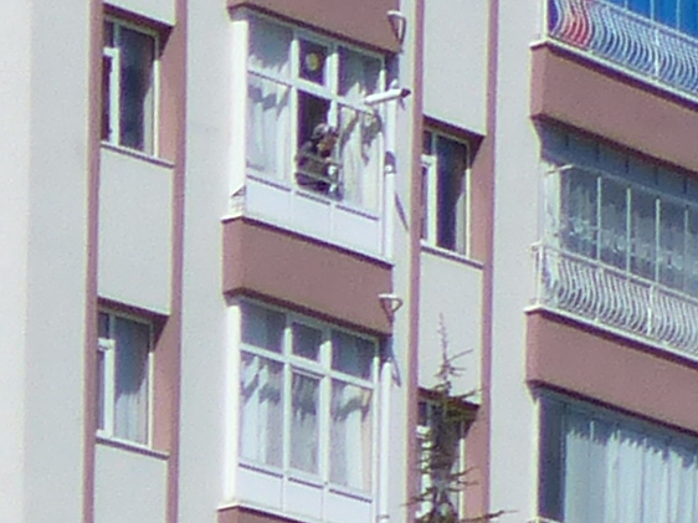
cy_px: 1452
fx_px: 3588
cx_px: -1682
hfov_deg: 8.4
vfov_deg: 7.5
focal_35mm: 178
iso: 100
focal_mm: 4.5
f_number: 4
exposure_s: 1/1600
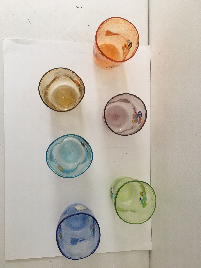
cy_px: 134
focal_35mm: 29
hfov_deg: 48.2
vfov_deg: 61.7
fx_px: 225
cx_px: 100
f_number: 2.2
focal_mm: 4.15
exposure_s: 1/33
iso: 50
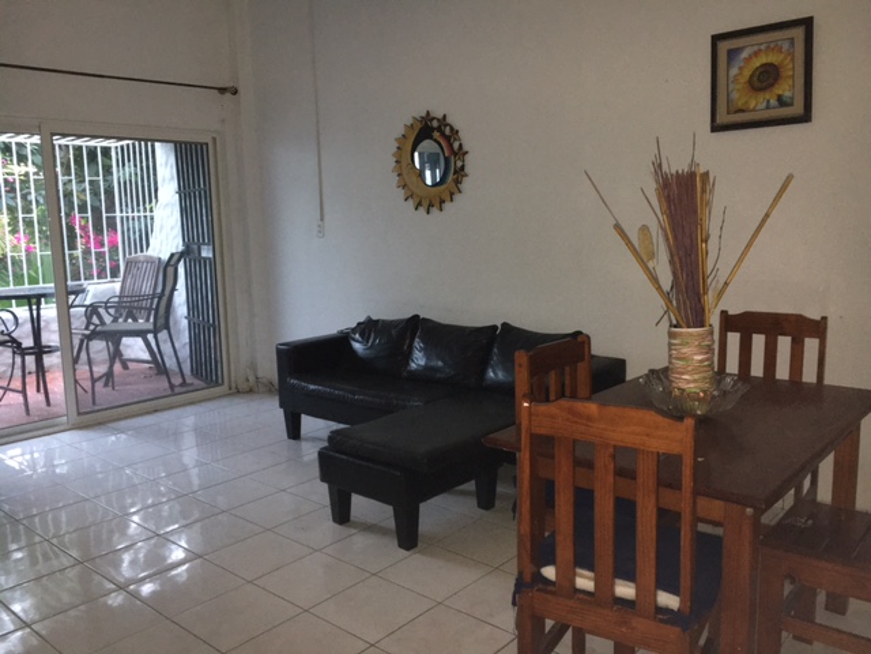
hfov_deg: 61.7
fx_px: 730
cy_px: 327
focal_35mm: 29
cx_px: 436
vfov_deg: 48.2
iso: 200
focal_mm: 4.15
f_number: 2.2
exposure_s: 1/17
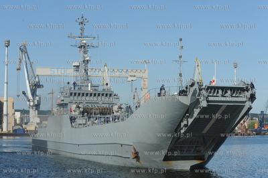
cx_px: 134
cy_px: 89
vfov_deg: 17.0
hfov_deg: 25.4
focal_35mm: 80
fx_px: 595
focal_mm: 80
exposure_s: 1/640
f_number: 8
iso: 200
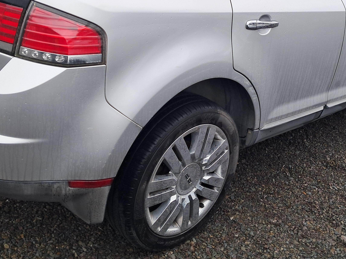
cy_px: 45
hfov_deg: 39.5
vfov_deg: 29.5
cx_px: 202
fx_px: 480
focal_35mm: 48
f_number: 1.8
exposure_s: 1/100
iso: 50
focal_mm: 4
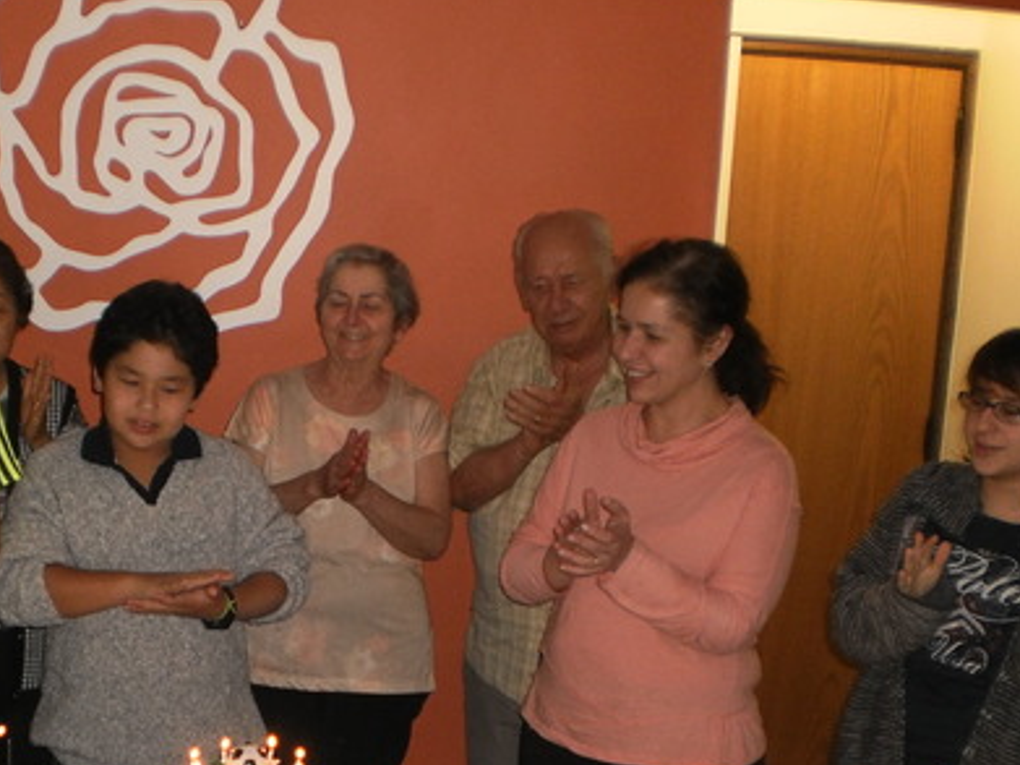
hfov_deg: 32.2
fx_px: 1738
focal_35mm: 59
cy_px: 527
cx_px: 284
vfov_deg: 24.6
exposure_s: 1/30
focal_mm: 6.3
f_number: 3.1
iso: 160
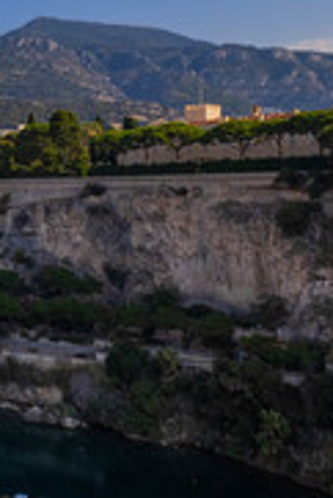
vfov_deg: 38.6
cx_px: -231
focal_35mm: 51
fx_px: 706
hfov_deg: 20.5
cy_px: 182
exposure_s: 1/100
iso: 100
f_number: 2.8
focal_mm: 8.4
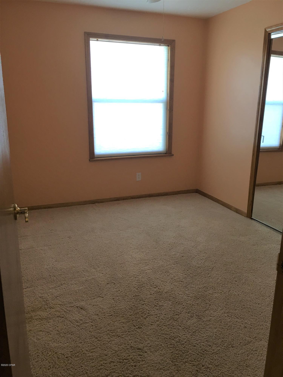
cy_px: 188
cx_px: 142
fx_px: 316
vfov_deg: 61.7
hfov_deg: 48.2
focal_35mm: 29
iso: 32
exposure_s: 1/30
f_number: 2.2
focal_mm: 4.15
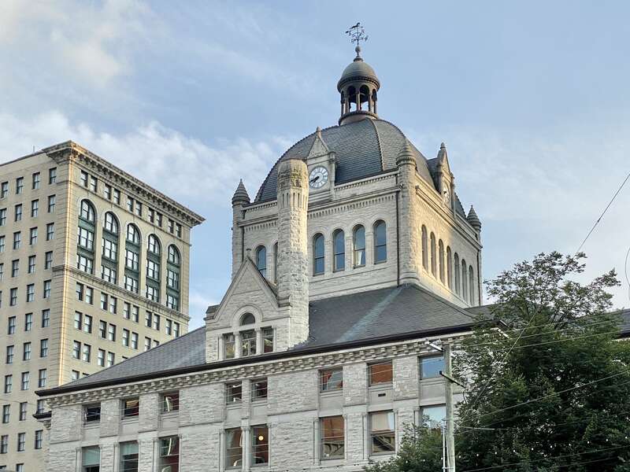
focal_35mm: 52
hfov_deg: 36.8
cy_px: 236
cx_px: 315
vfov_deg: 28.0
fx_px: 946
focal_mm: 6
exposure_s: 1/1115
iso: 20
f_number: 2
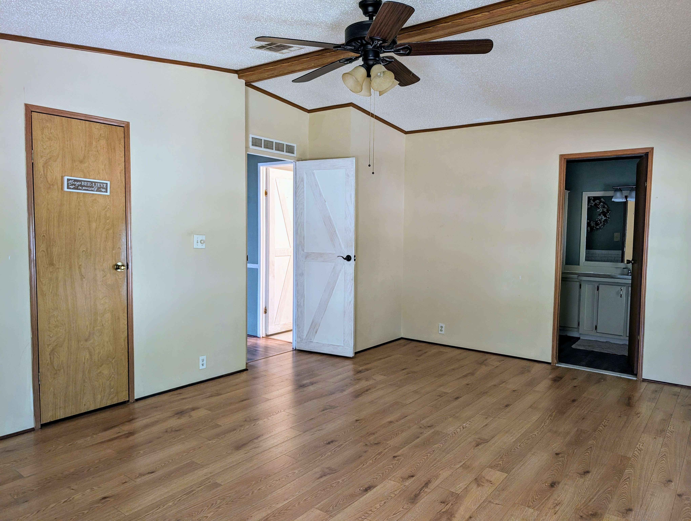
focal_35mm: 24
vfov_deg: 56.9
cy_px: 260
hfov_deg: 71.5
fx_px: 480
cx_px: 346
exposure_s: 1/24
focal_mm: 6.9
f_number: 1.68
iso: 105
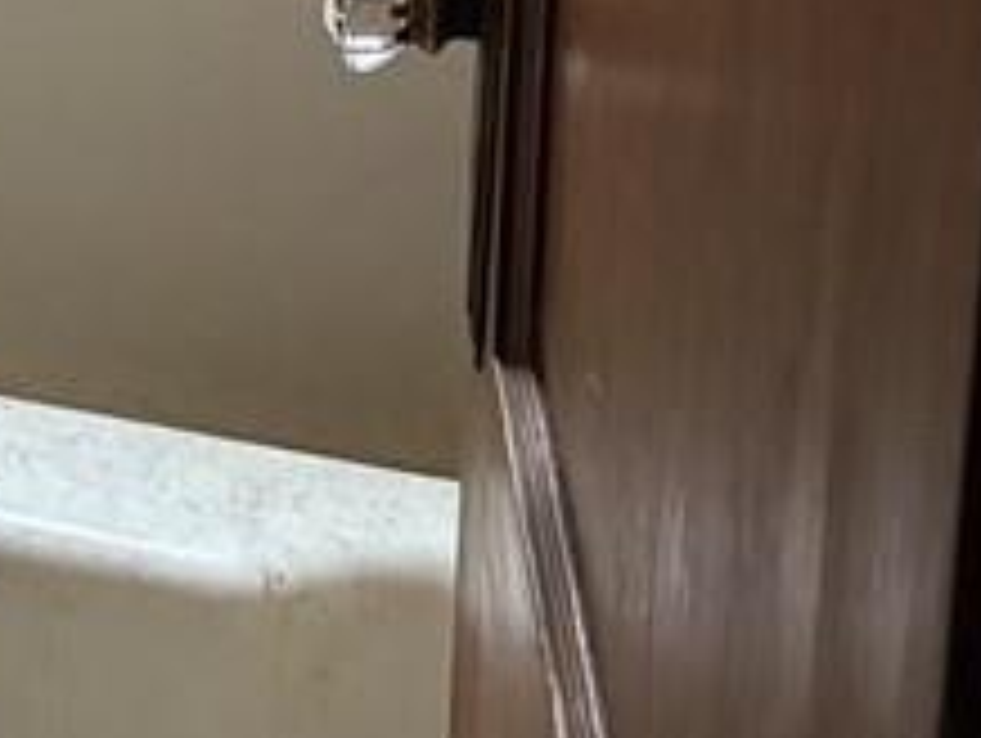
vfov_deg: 10.8
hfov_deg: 13.9
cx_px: -932
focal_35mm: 122
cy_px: -886
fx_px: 3461
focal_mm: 5.96
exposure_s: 1/60
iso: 320
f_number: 1.6
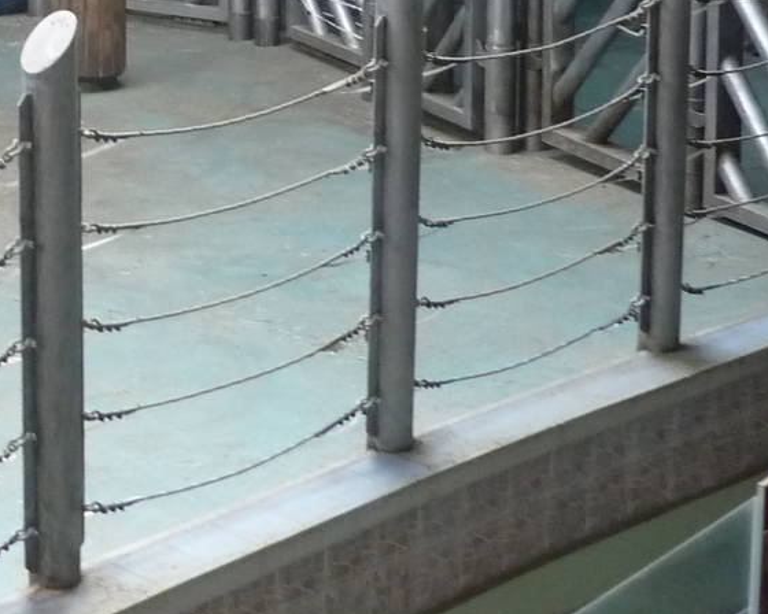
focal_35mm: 92
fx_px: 2091
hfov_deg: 20.0
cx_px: -51
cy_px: -126
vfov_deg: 16.0
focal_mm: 5.5
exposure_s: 1/30
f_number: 2.8
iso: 250
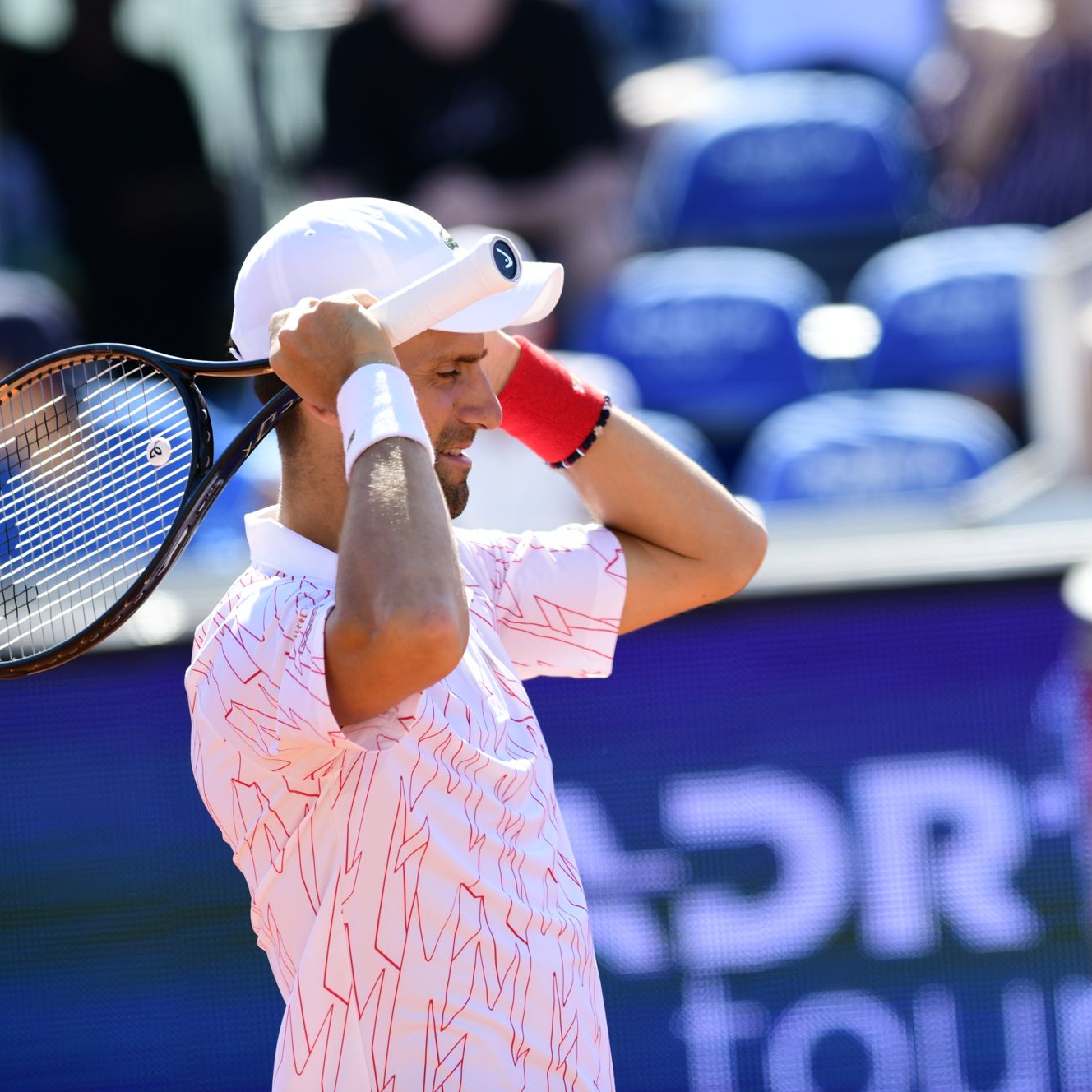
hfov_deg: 4.6
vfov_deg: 4.6
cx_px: 617
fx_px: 13705
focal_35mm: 384
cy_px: 545
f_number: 4
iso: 250
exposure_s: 1/1000
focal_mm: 300
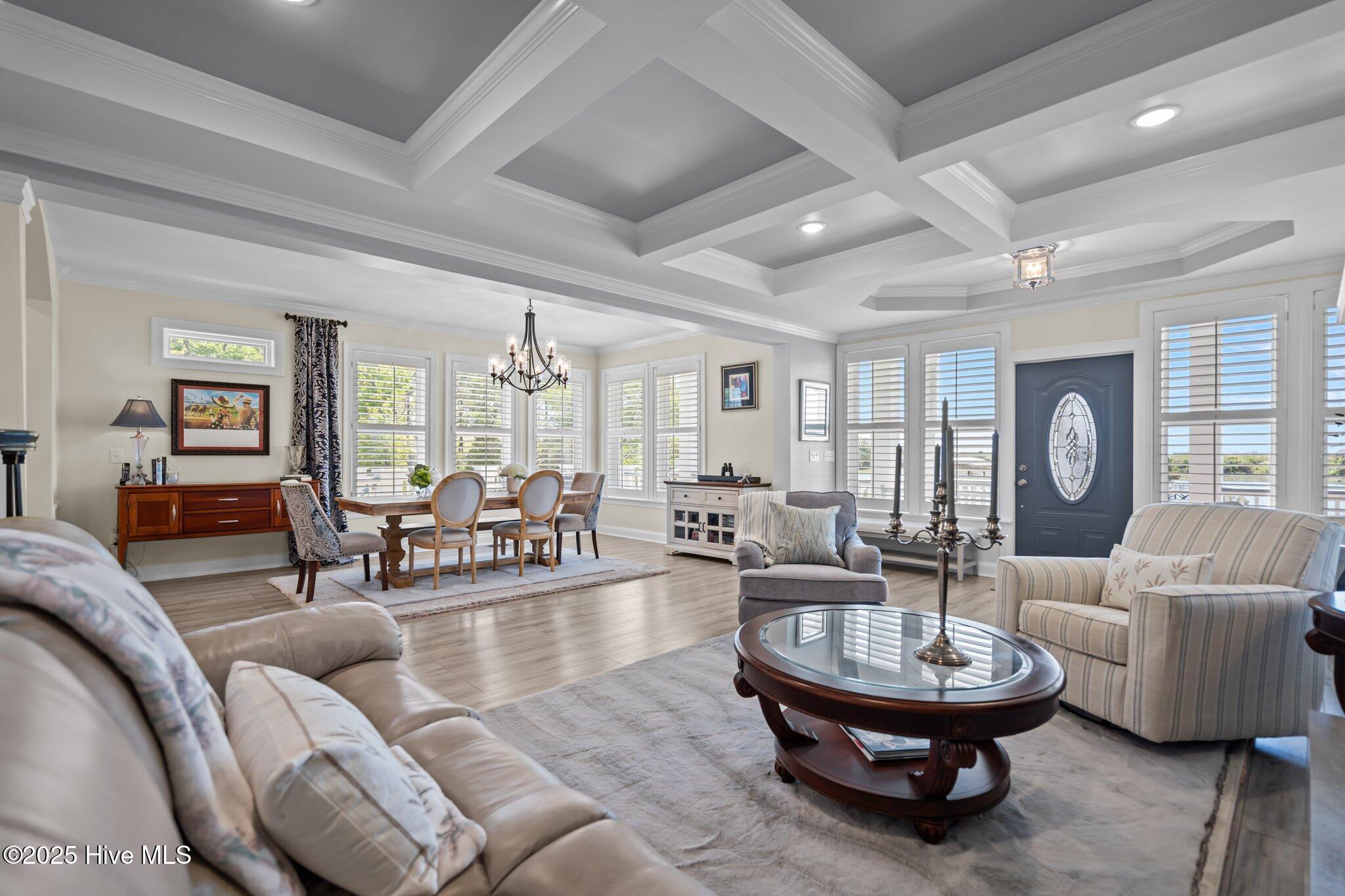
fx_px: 598
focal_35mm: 16
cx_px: 672
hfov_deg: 96.7
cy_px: 448
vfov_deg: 73.7
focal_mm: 16
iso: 400
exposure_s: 1/30
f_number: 4
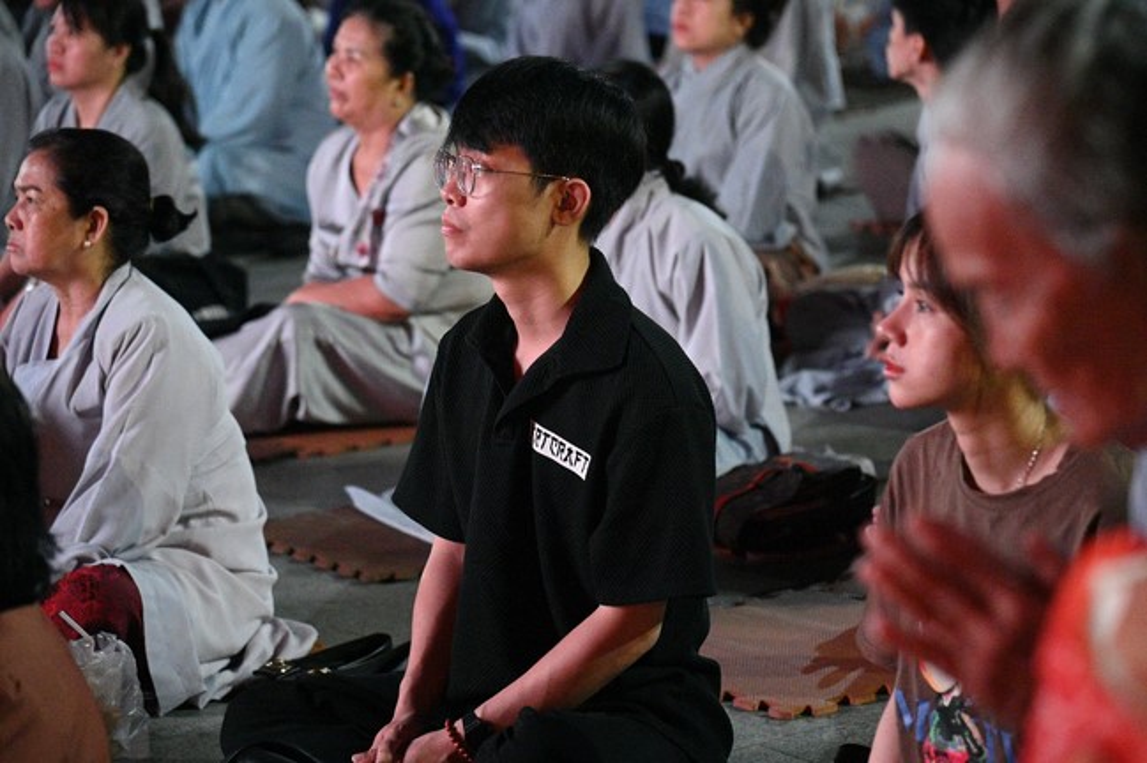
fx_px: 3821
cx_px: 574
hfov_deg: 17.1
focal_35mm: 120
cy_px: 382
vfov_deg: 11.4
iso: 25600
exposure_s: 1/200
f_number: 4.5
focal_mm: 120
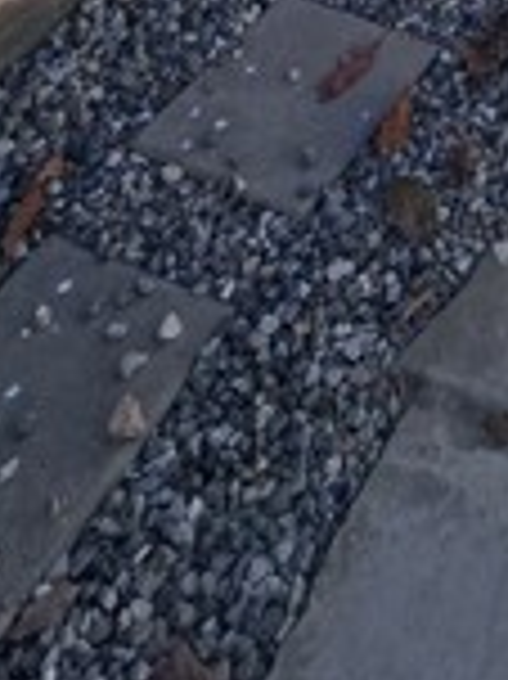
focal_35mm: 55
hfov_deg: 21.9
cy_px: -743
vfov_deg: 18.3
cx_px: 769
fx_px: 1078
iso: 50
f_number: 2.2
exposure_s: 1/1087
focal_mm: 2.2
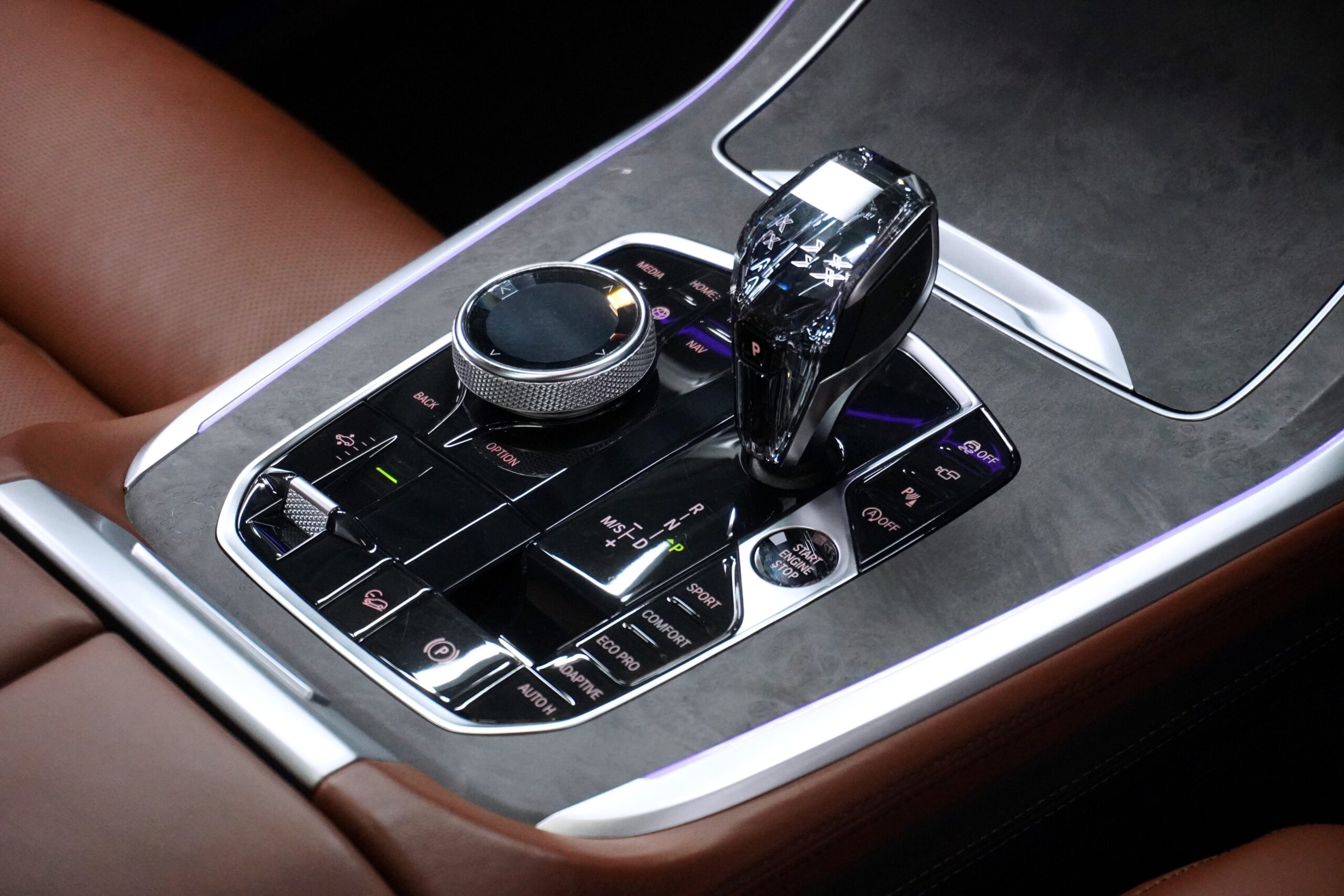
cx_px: 672
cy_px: 448
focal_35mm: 75
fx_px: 2800
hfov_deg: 27.0
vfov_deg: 18.2
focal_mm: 50
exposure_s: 1/100
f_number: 5.6
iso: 6400
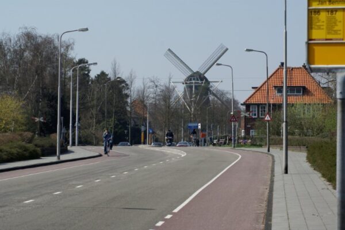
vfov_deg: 10.2
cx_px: 172
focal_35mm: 135
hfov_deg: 15.2
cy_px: 115
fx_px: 1295
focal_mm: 90
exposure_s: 1/250
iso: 100
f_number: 10
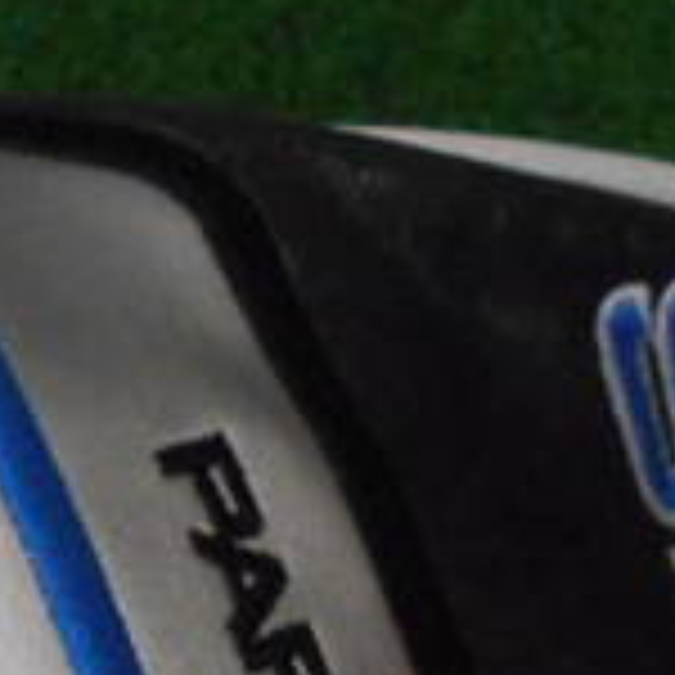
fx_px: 2162
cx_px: 58
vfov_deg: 17.2
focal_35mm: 98
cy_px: 738
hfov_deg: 17.5
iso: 800
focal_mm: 4.6
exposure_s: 1/160
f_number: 3.2
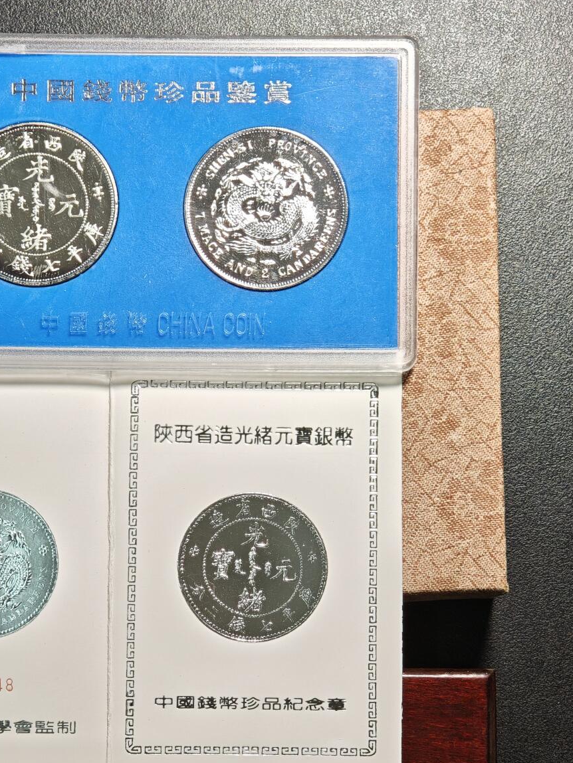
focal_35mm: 94
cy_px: 592
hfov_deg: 15.7
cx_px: 187
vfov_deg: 20.7
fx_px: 2074
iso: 400
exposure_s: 1/101
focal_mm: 9
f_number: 2
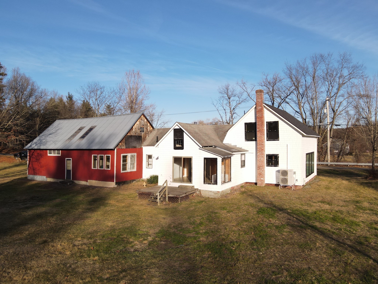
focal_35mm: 24
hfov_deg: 71.6
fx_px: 262
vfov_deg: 56.8
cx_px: 189
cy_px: 142
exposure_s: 1/640
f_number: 2.8
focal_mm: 4.5
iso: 100
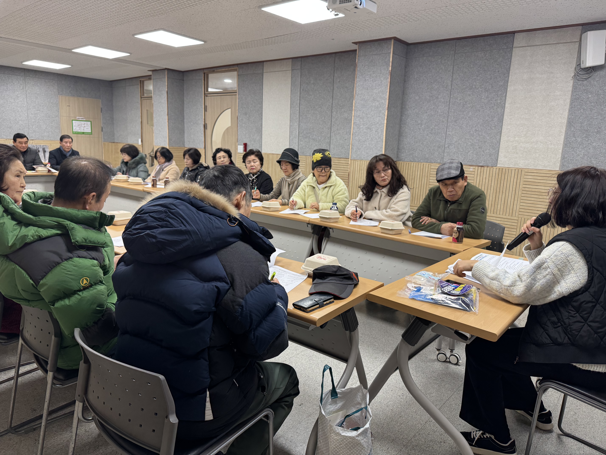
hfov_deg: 71.6
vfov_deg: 56.8
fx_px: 420
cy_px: 228
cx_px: 303
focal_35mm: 24
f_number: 1.78
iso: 200
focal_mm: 6.76
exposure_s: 1/120
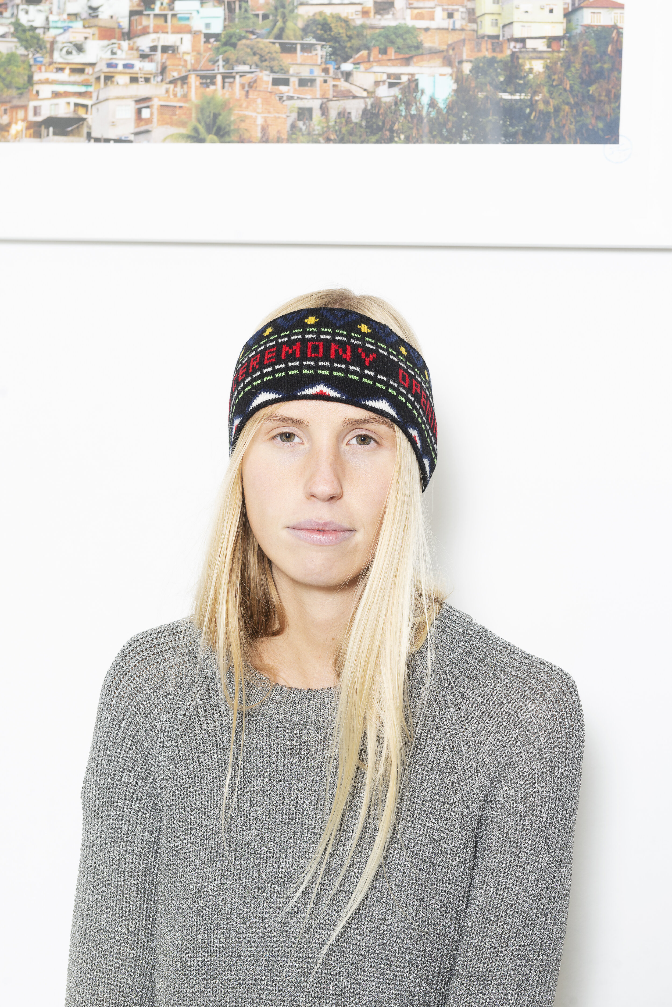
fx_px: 1734
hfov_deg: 21.9
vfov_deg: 32.4
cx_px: 336
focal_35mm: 62
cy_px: 504
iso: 100
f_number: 9
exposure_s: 1/160
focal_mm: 62
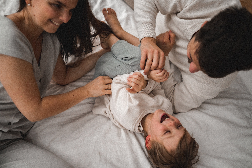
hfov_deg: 54.4
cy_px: 84
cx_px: 126
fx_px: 245
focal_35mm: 35
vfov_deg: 37.8
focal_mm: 35
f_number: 1.4
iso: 1000
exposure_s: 1/6400
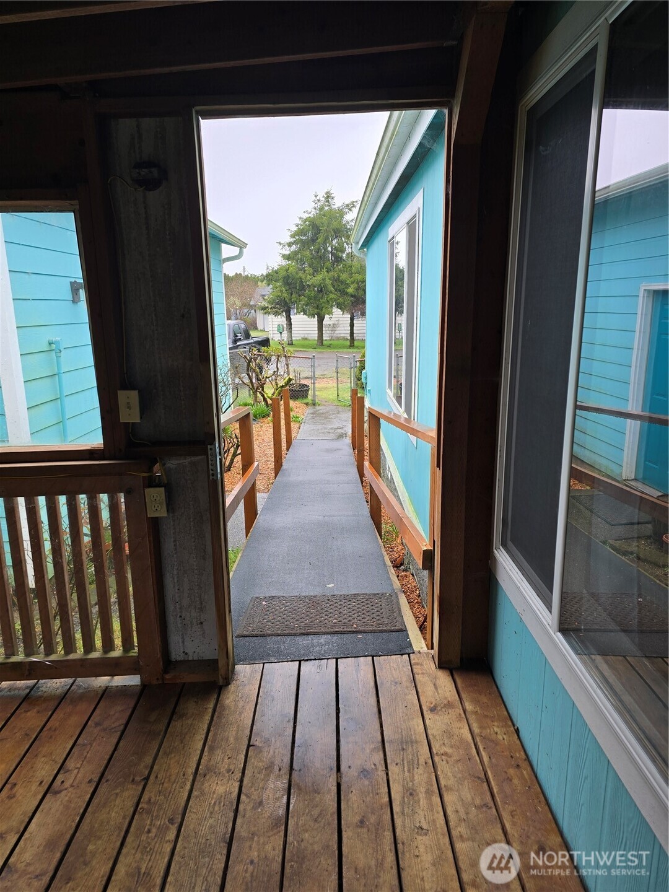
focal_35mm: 23
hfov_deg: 58.9
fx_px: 593
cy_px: 446
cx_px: 334
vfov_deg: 73.9
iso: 40
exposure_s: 1/180
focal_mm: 6.3
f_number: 1.7
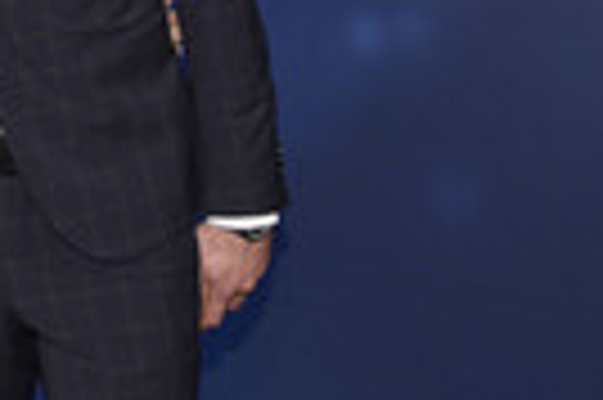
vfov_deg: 12.9
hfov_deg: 18.6
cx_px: -119
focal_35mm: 104
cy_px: -13
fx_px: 1740
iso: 800
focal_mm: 31
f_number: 6.3
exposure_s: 1/100
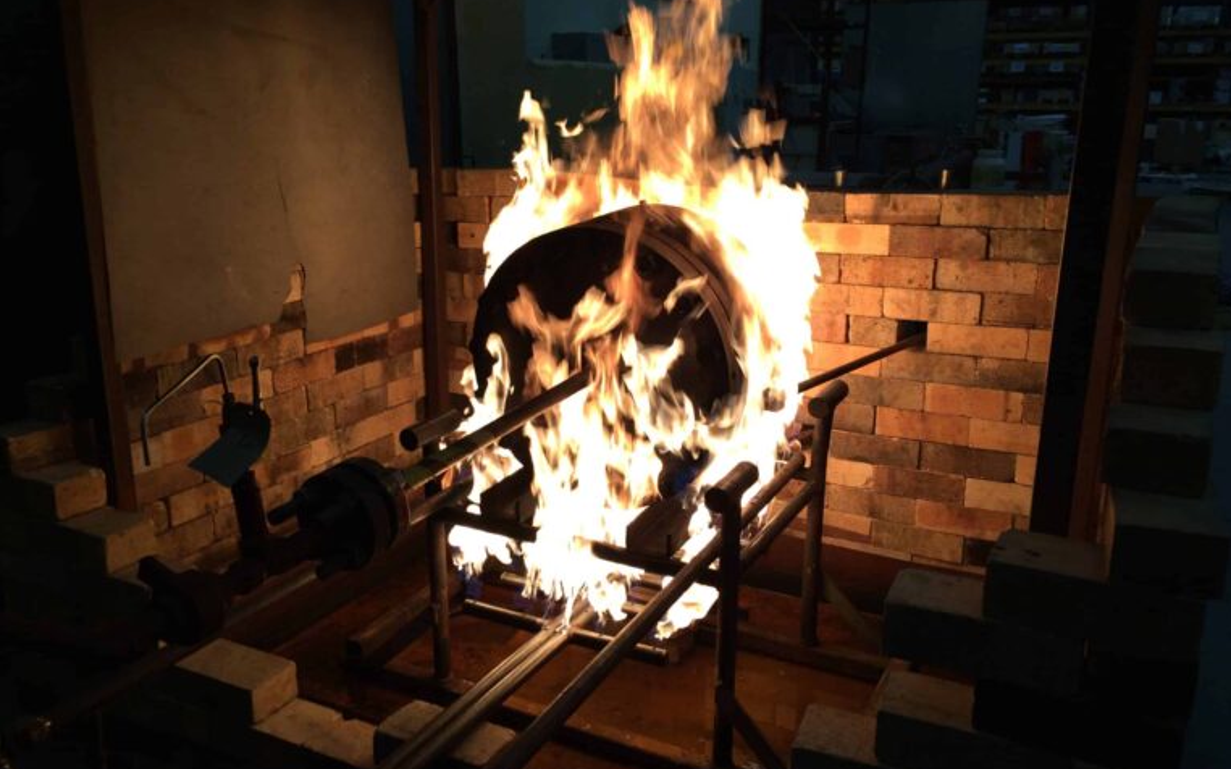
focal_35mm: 31
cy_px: 380
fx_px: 1040
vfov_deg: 40.6
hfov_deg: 61.2
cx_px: 619
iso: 40
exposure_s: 1/120
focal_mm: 4.15
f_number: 2.2
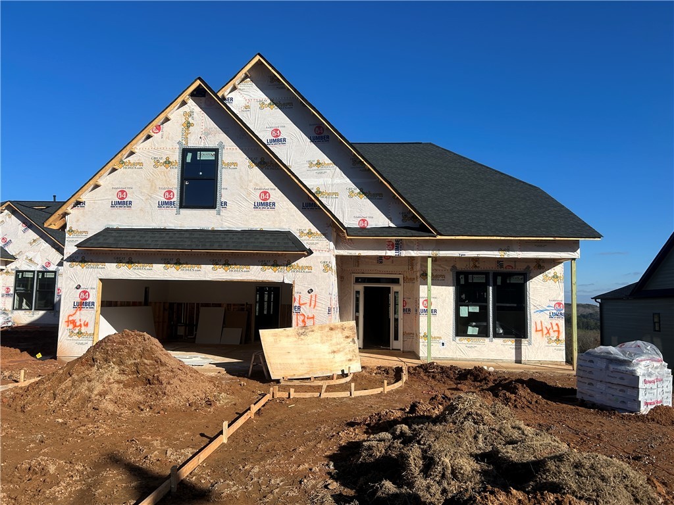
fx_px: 506
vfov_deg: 53.1
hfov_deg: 67.3
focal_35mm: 26
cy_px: 252
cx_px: 337
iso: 50
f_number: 1.5
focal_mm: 5.7
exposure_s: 1/5319
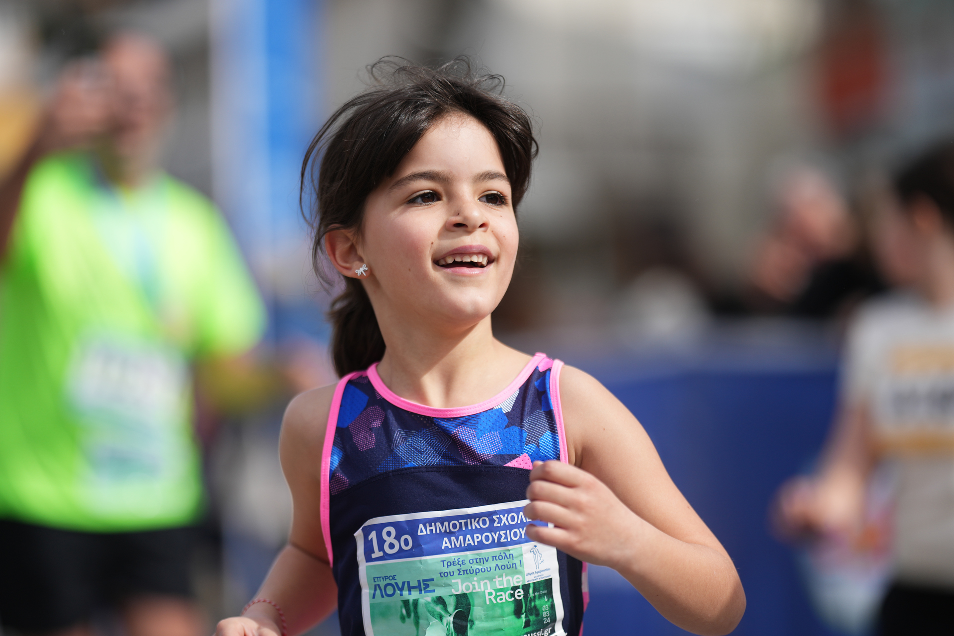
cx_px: 477
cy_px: 318
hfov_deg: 15.2
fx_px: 3577
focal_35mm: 135
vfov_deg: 10.2
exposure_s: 1/6400
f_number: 1.8
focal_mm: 135
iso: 125
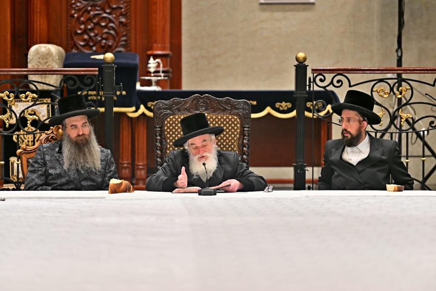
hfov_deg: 10.3
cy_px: 146
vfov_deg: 6.9
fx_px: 2422
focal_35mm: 200
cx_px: 218
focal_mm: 200
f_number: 2.8
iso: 320
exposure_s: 1/400
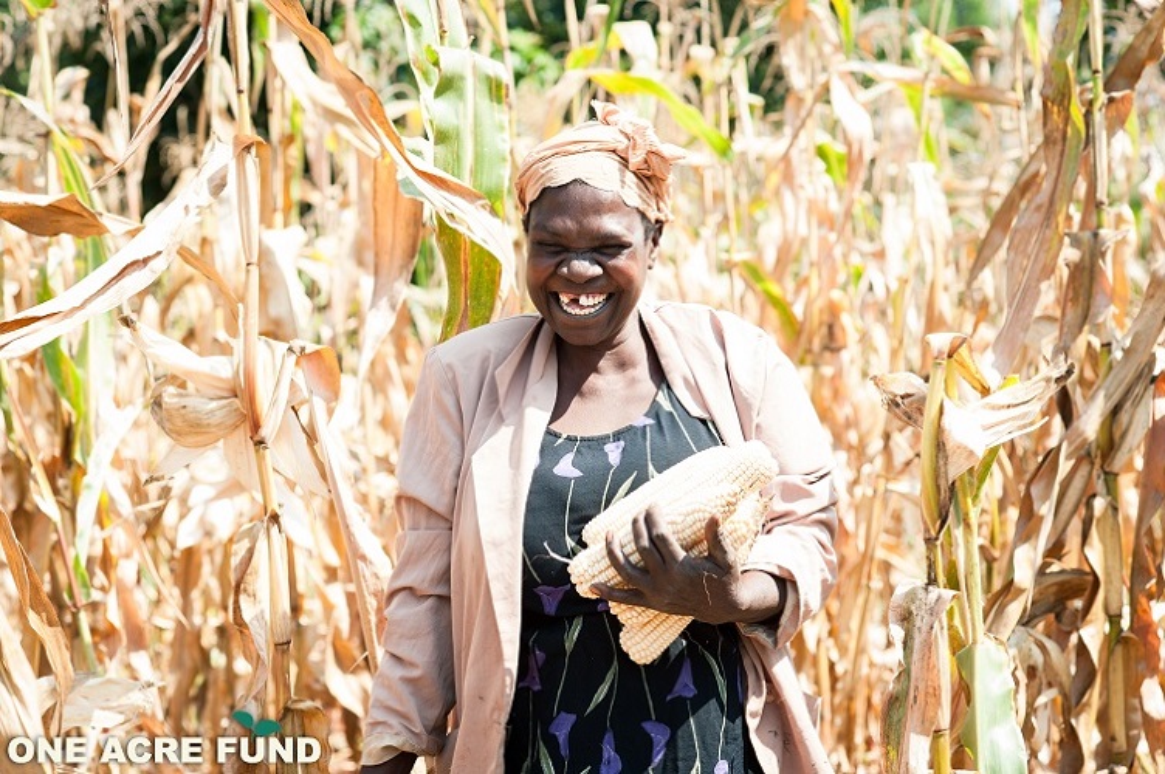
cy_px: 387
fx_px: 2748
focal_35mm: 85
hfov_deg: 23.9
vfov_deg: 16.0
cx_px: 582
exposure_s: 1/320
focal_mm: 85
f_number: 5.6
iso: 250
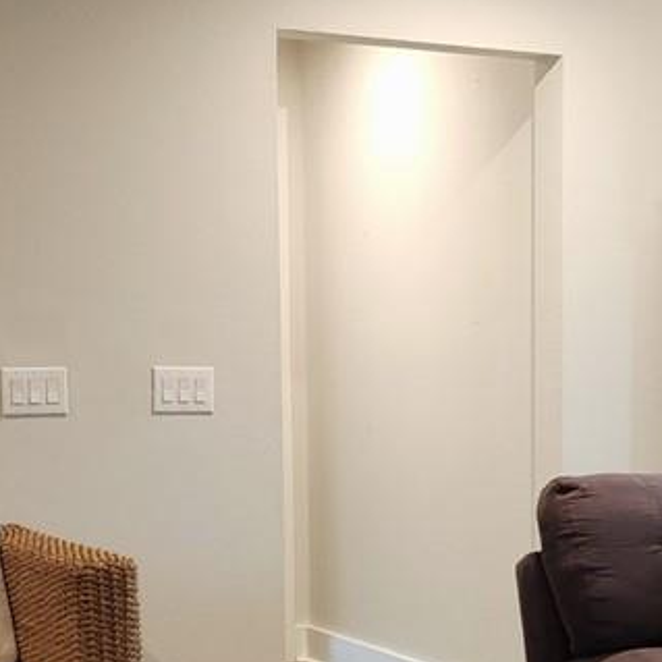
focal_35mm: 102
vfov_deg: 16.8
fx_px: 2207
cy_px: 604
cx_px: 612
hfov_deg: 16.8
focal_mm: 6.4
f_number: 1.8
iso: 100
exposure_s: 1/24
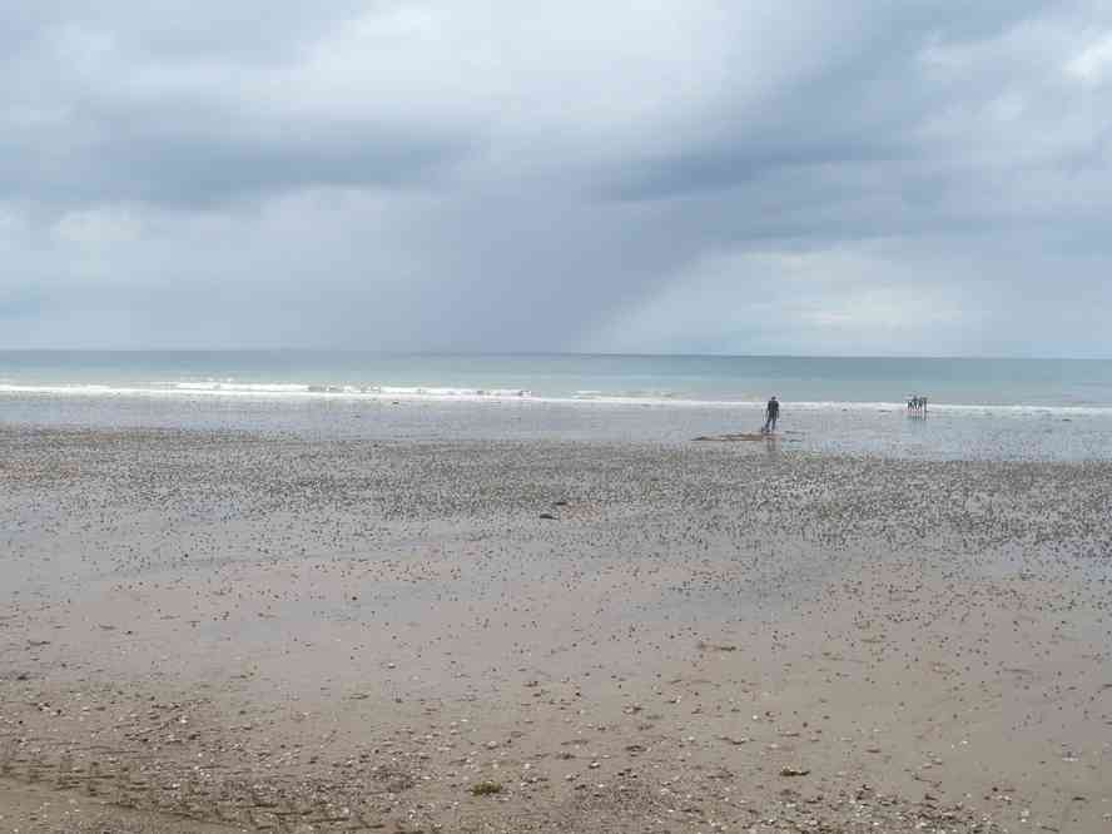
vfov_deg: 34.3
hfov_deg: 44.8
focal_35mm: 42
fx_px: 1349
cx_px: 556
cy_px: 417
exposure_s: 1/250
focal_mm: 5.8
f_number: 8
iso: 100
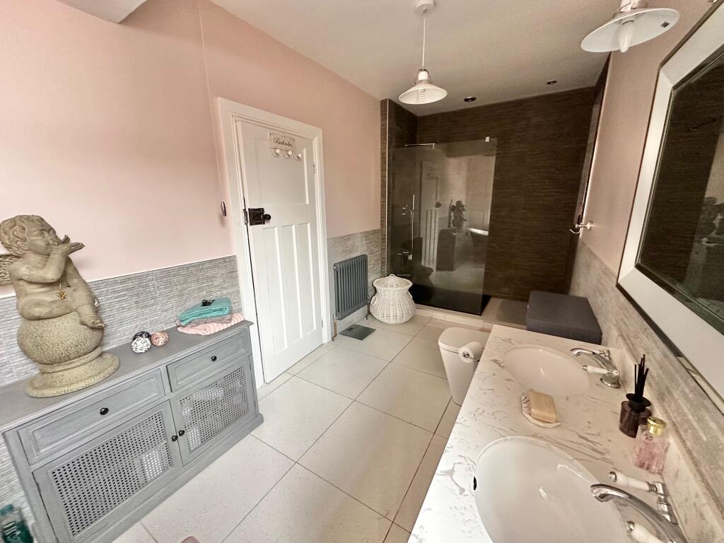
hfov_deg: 102.1
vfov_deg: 85.7
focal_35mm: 14
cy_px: 272
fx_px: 293
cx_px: 362
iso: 320
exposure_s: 1/66
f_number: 2.2
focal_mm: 2.22
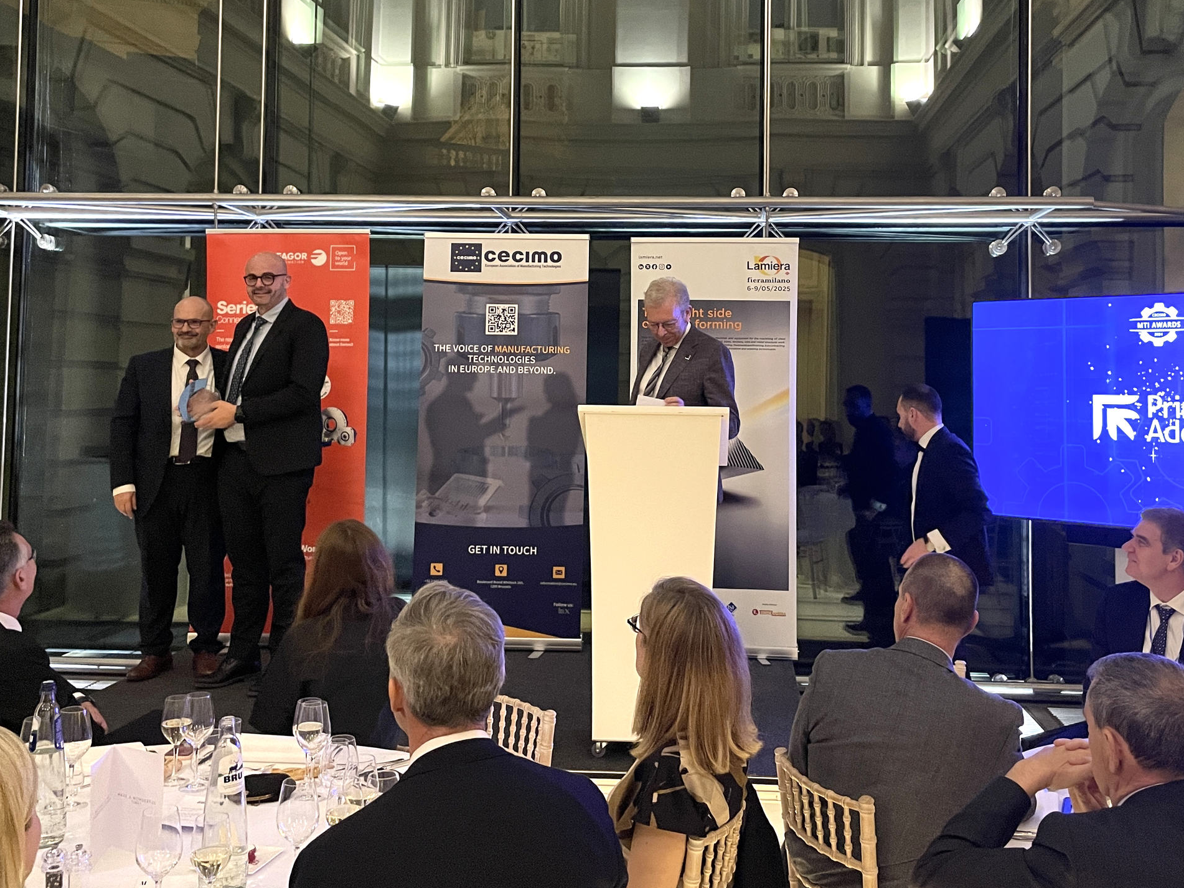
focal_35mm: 28
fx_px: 958
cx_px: 632
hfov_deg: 63.4
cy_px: 442
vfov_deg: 49.7
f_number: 1.6
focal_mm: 4.2
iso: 320
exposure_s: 1/50
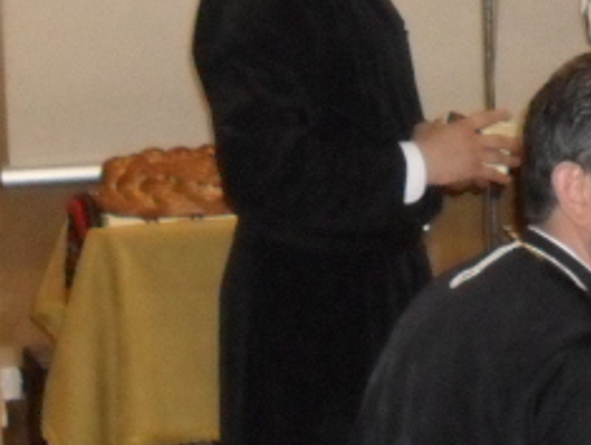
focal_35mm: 153
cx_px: 947
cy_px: -83
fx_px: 2615
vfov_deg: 9.6
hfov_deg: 12.2
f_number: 3.2
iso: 320
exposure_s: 1/45
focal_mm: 6.3
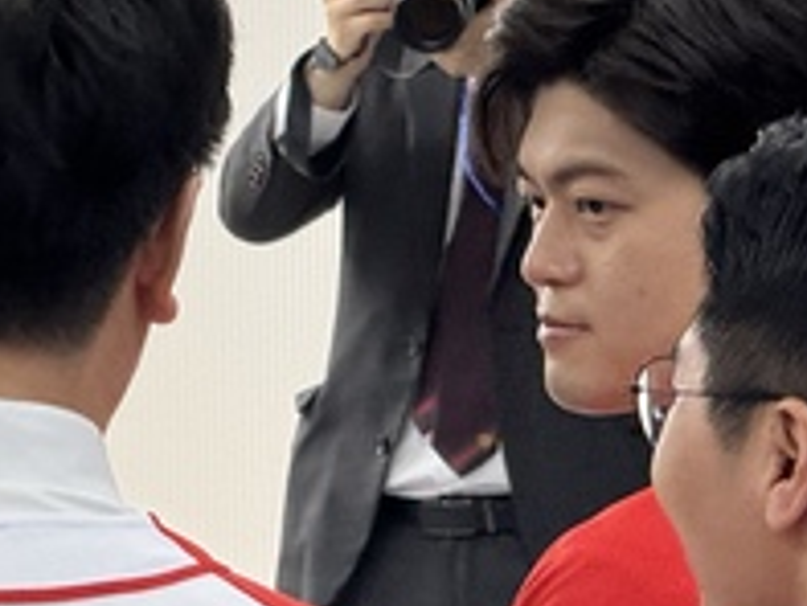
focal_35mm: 366
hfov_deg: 5.4
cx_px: -328
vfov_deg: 4.1
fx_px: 8538
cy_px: 393
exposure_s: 1/120
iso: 160
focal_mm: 15.66
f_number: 2.8
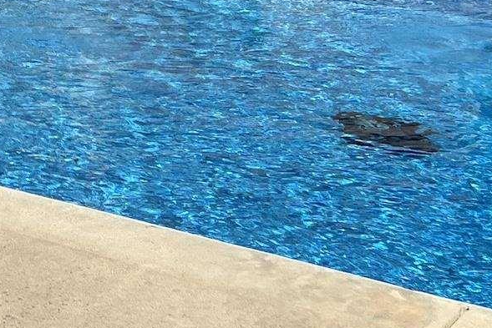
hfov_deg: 16.9
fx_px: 1517
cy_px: -360
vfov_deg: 11.1
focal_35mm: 111
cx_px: -215
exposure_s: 1/5319
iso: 50
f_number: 1.5
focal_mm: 5.7
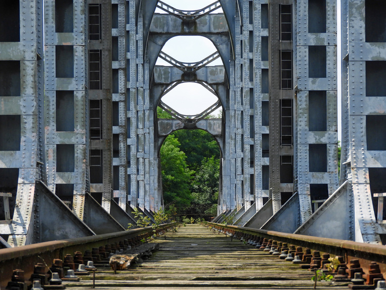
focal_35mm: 105
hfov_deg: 18.7
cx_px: 193
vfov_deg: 14.1
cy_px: 145
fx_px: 1171
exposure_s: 1/400
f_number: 4.8
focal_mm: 18.8
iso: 100
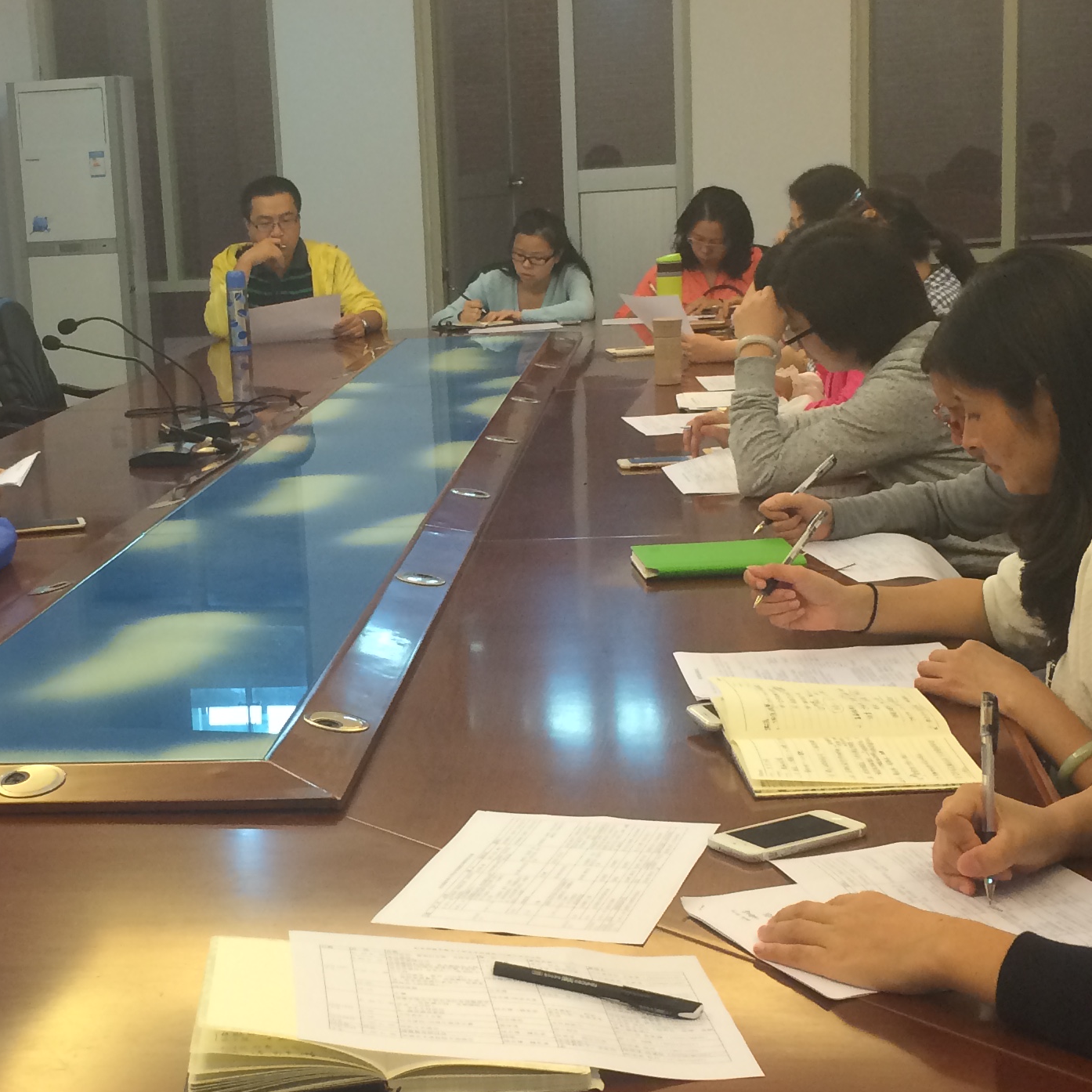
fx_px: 2141
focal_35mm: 60
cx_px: 296
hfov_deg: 28.3
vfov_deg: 28.6
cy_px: 595
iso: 125
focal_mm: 4.15
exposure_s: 1/33
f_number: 2.2
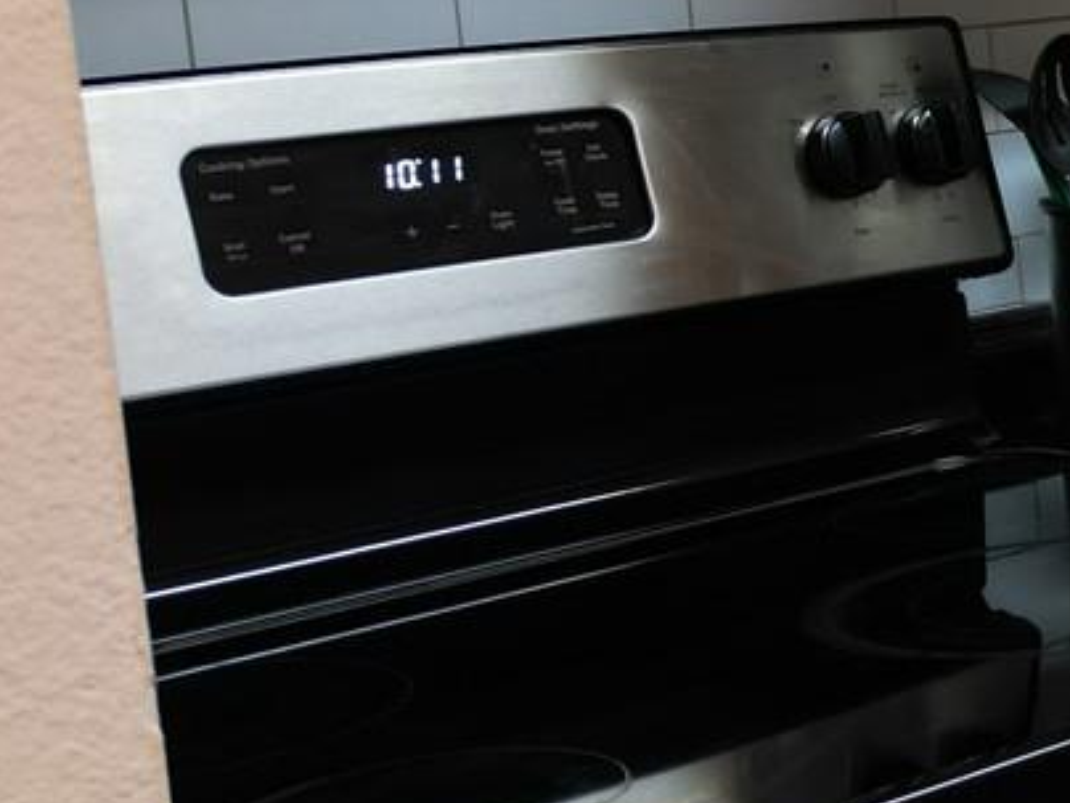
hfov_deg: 17.4
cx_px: 1833
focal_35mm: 95
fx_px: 2937
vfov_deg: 15.5
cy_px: 268
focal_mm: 6.72
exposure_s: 1/15
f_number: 1.7
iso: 100
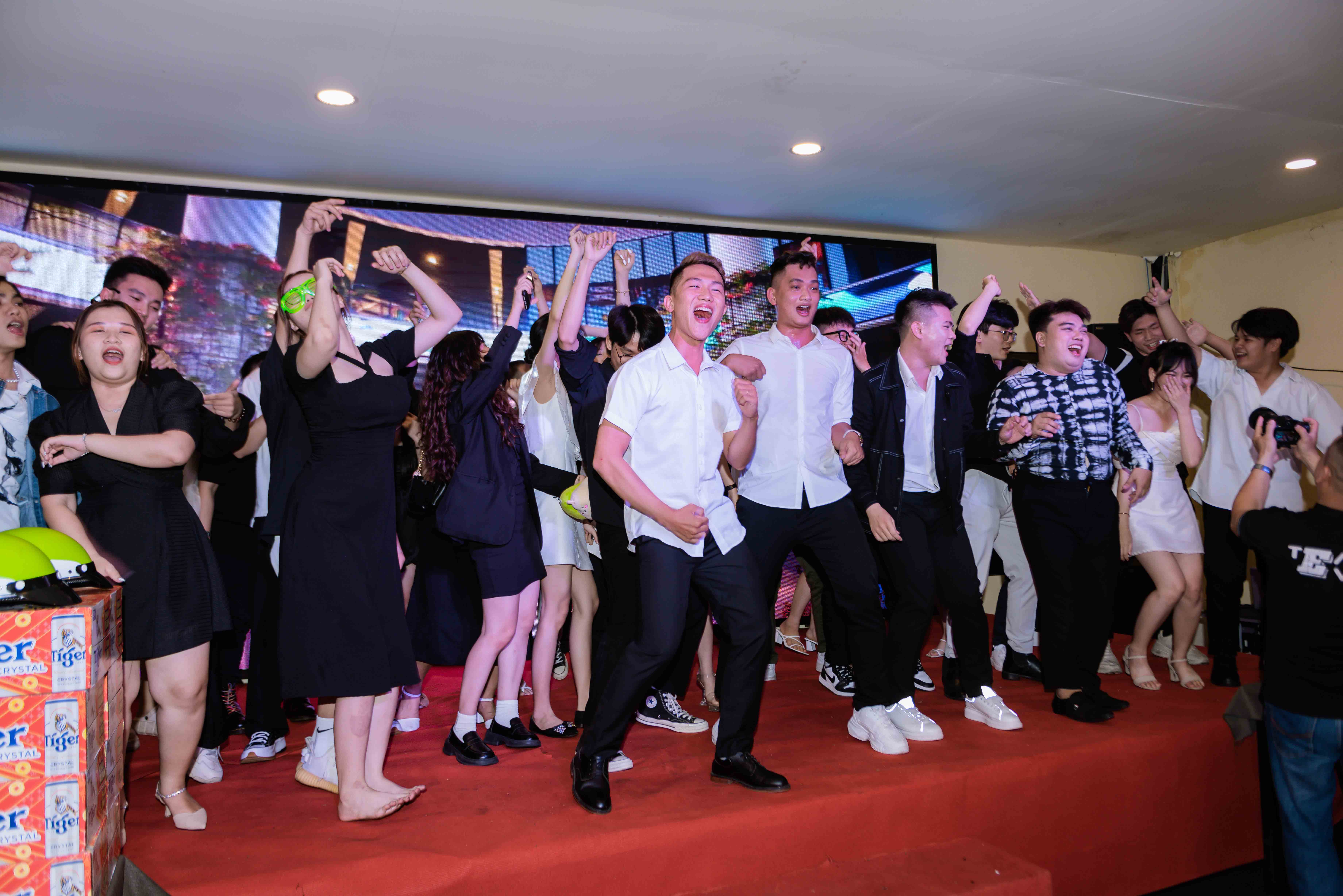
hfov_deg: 67.4
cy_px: 448
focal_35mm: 27
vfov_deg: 48.0
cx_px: 672
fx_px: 1008
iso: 220
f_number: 2.8
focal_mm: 27
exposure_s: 1/100
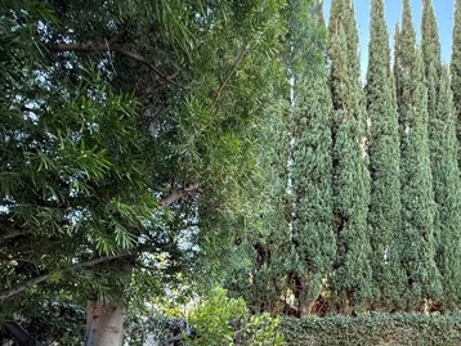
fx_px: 333
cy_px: 296
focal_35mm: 25
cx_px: 332
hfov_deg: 66.1
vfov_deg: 50.2
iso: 100
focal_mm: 2.22
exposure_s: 1/99
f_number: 2.2
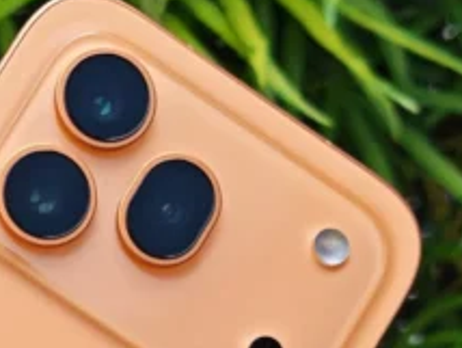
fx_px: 2151
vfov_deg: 9.0
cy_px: 526
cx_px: -58
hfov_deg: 12.0
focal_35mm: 161
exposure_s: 1/740
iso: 50
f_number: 1.6
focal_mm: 5.4
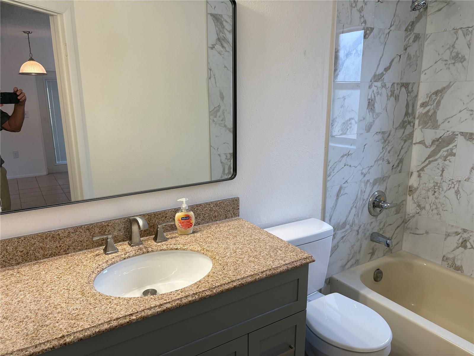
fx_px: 356
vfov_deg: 53.1
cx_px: 237
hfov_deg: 67.3
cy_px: 178
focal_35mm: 26
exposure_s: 1/120
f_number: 1.6
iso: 64
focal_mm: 5.96
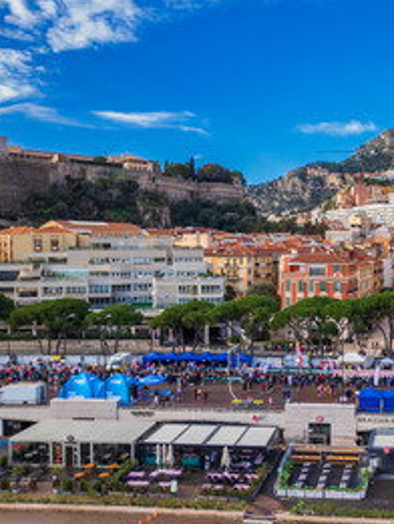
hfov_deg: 39.1
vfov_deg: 53.9
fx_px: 516
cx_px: 348
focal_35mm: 34
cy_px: 247
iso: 200
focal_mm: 8.4
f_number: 2.8
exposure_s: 1/40
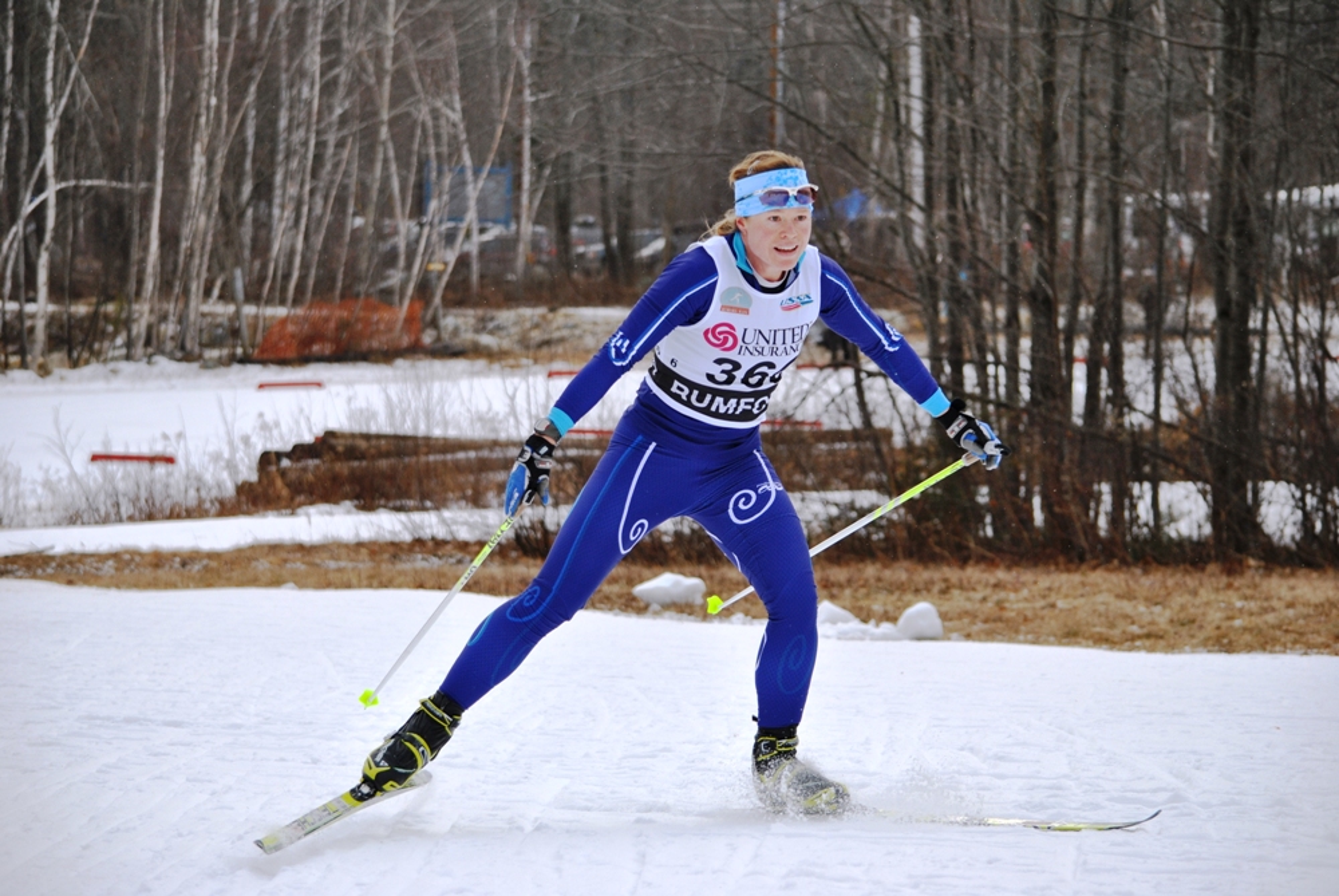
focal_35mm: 150
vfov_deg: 9.2
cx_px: 670
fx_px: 5585
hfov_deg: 13.7
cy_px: 448
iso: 200
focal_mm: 100
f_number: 4.8
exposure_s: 1/800
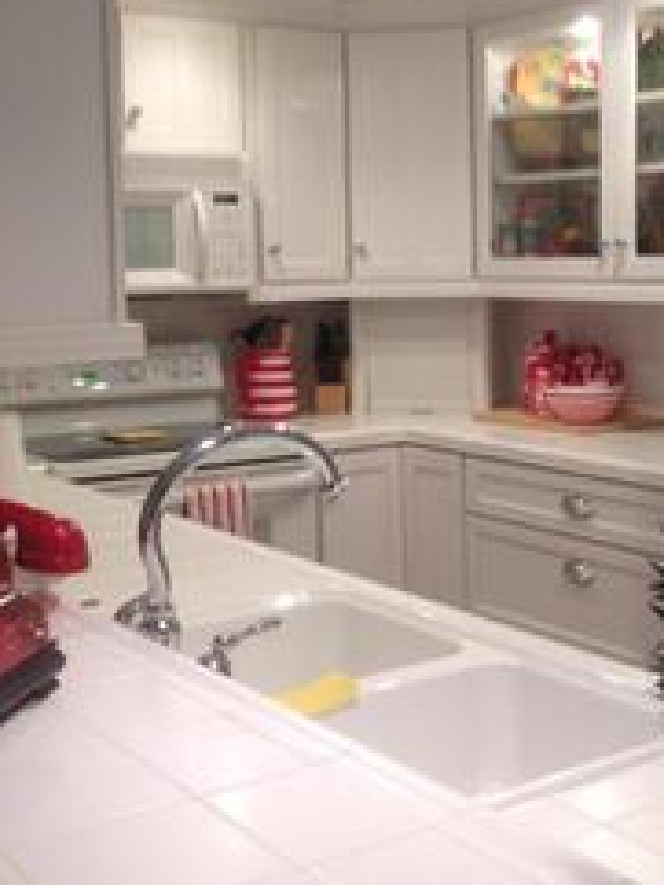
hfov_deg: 25.2
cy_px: 349
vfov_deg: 33.1
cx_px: 407
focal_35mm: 58
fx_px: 1482
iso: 64
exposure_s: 1/15
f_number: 2.4
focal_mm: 4.28
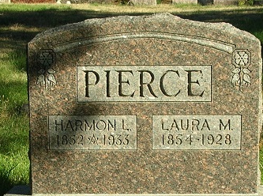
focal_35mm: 45
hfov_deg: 42.1
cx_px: 148
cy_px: 116
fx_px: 341
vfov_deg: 32.0
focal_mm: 6
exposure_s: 1/304
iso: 50
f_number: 3.7
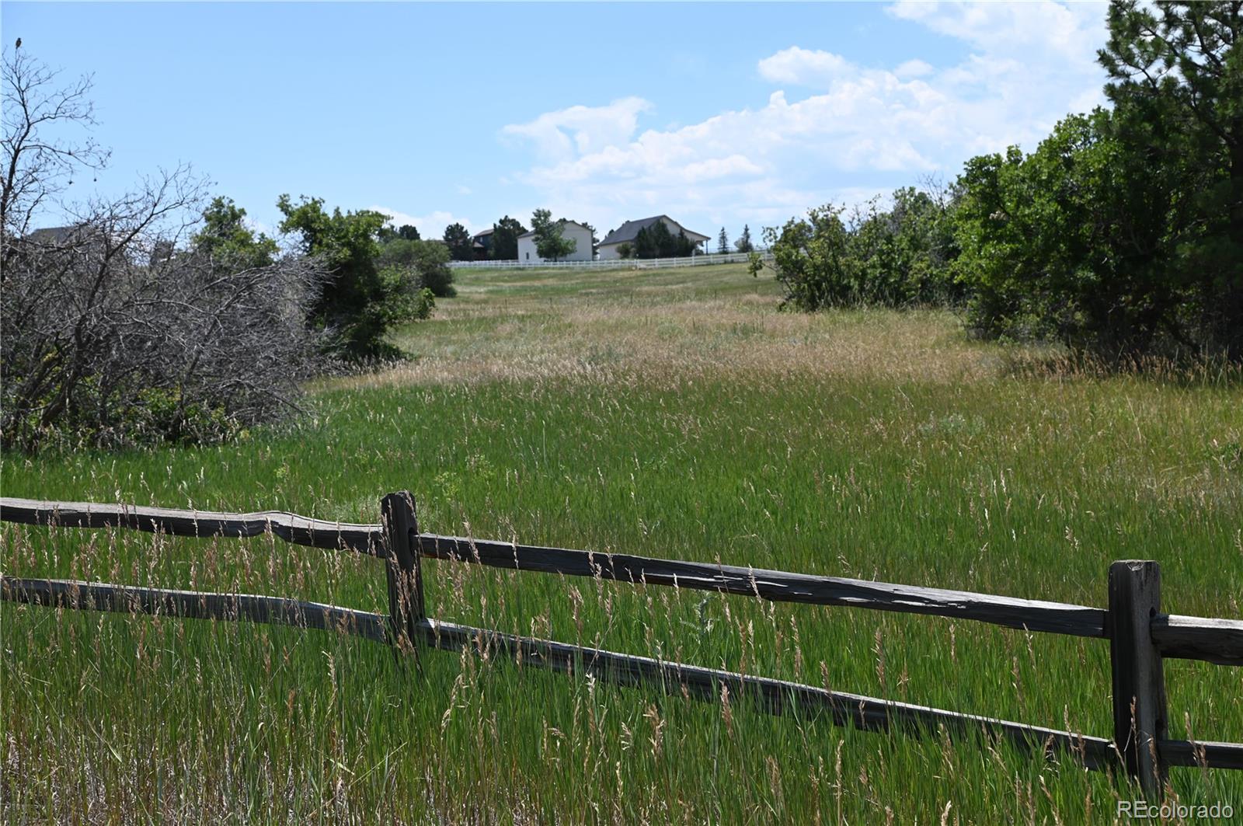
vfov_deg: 24.6
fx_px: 1897
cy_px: 413
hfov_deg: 36.3
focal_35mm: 55
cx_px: 622
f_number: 7.1
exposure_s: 1/400
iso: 100
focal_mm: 55
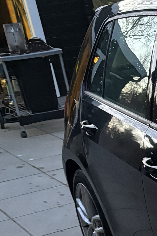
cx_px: 326
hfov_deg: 11.5
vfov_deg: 17.7
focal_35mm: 106
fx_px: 694
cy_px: 332
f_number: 1.6
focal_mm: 5.96
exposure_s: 1/25
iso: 640
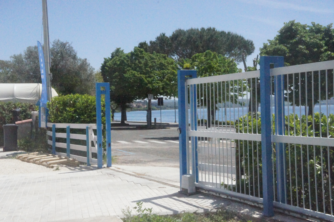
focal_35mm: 54
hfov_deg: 36.9
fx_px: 501
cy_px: 111
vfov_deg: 25.0
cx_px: 167
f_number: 20
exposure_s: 1/4000
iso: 12800
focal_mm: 36
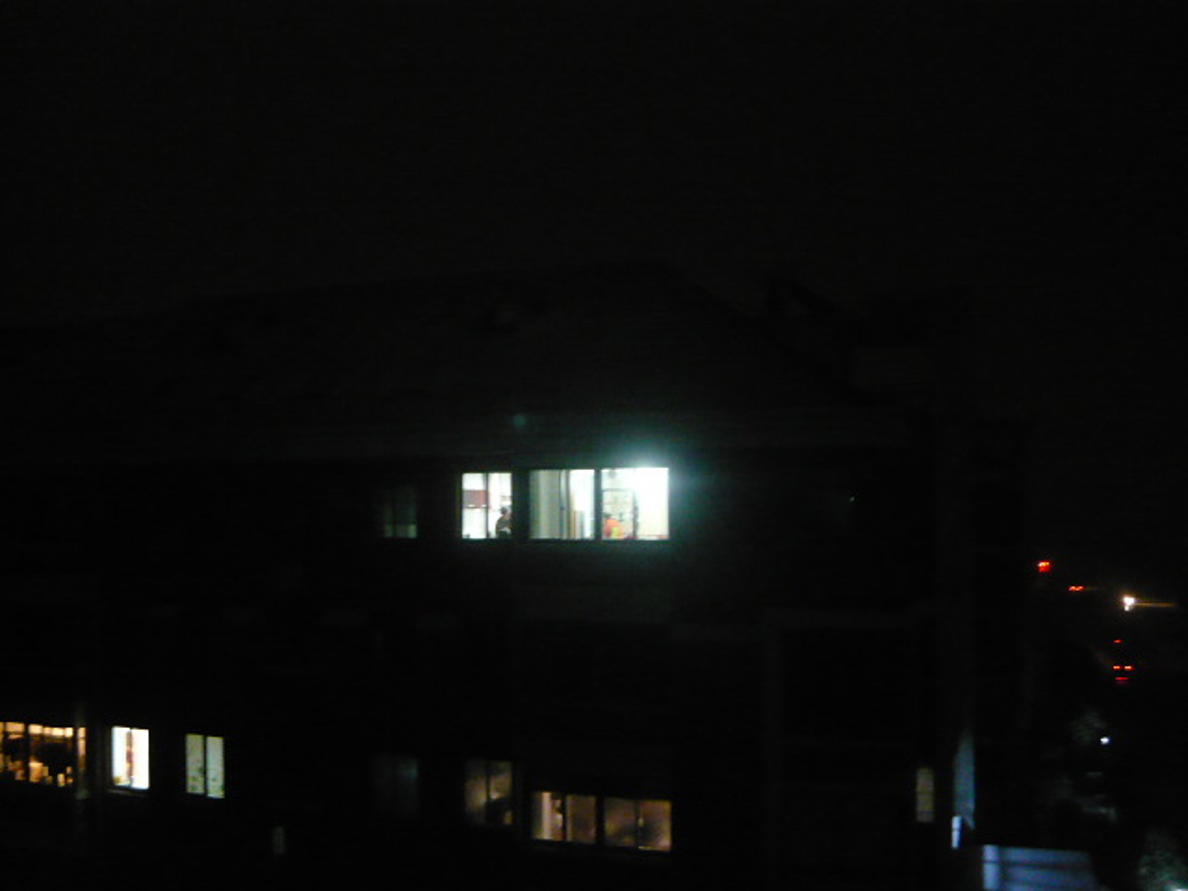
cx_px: 594
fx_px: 1133
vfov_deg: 42.9
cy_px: 446
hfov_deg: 55.4
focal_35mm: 33
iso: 800
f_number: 2.8
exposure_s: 1/8
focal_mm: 5.5
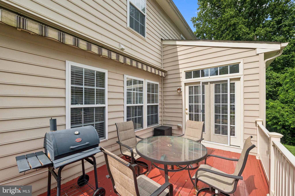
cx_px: 148
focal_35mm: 14
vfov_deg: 81.2
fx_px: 115
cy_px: 98
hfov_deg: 104.3
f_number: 8
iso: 800
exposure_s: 1/1250
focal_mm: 14
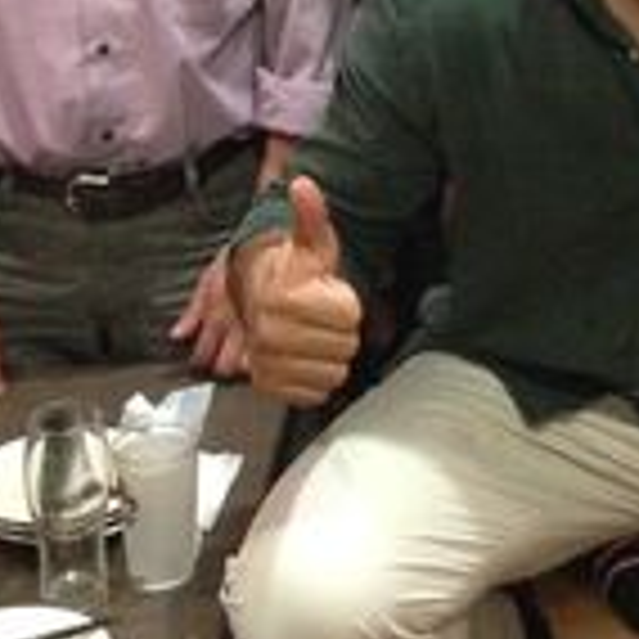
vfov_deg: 13.5
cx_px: 666
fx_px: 2569
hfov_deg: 13.9
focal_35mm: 123
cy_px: -252
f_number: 2.4
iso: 500
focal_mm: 4.12
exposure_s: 1/15
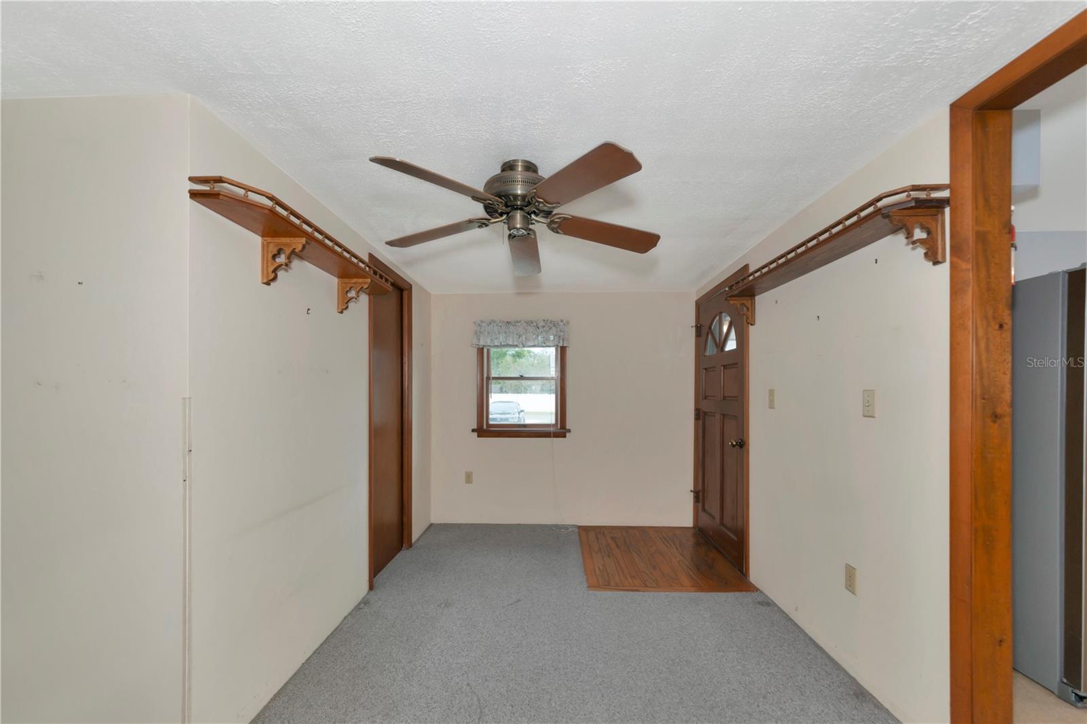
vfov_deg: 85.4
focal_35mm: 13
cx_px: 544
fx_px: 392
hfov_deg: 108.3
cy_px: 362
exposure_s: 1/30
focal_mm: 13
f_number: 6.3
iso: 400
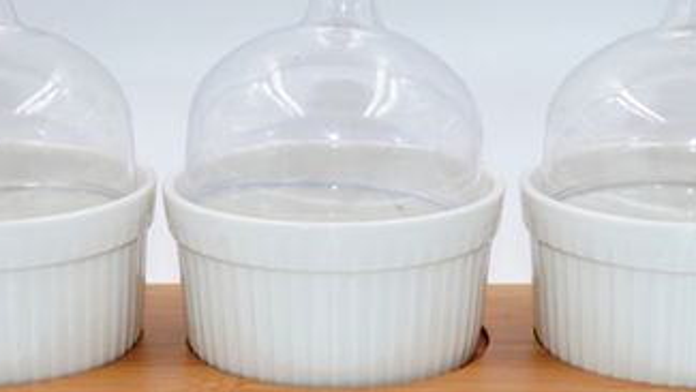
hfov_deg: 21.6
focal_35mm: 99
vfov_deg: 12.2
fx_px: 1828
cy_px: 269
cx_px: 343
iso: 100
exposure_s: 1/200
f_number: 4.8
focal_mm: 32
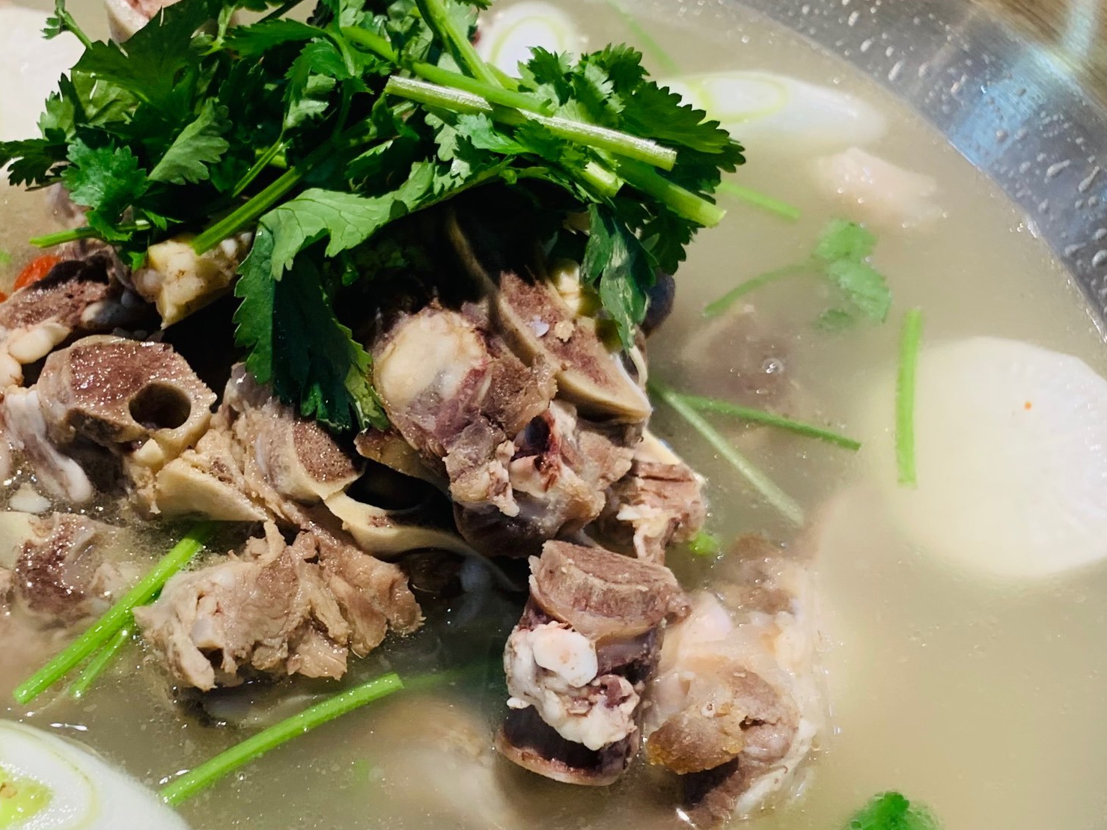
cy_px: 576
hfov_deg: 38.9
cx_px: 320
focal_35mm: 48
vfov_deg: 30.0
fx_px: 1535
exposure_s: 1/50
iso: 64
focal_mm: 4.25
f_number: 1.8
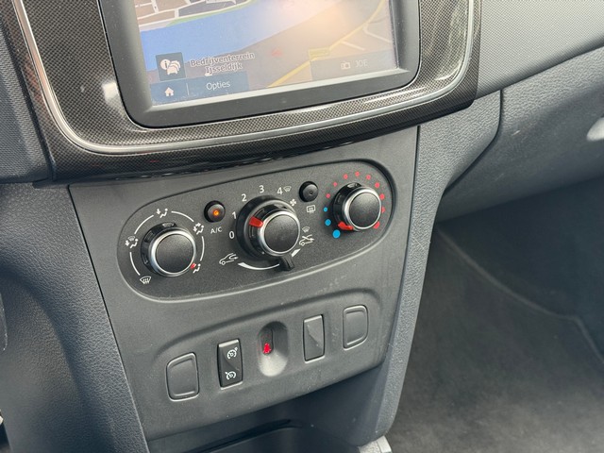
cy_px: 226
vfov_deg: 30.3
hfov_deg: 39.7
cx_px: 302
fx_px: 838
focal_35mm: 48
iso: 100
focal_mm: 6.76
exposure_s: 1/60
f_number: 1.78
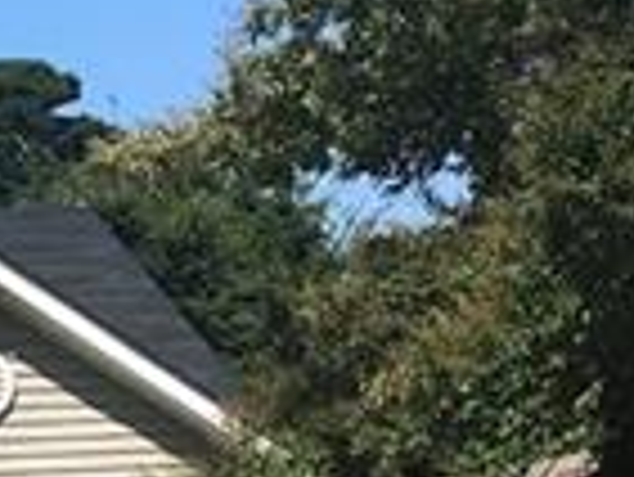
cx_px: -333
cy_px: 778
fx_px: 2786
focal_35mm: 152
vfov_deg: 9.4
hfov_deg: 12.3
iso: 20
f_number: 1.8
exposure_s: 1/2179
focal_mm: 3.99
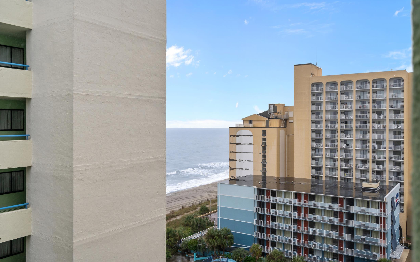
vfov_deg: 39.4
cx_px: 208
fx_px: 366
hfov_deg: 59.6
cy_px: 137
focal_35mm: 32
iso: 250
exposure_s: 1/250
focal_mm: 31
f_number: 8
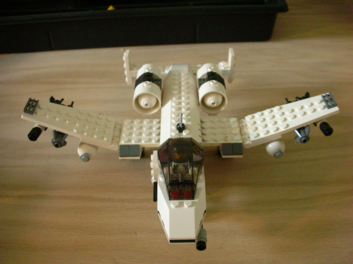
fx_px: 357
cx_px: 176
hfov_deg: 52.6
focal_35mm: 35
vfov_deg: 40.7
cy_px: 132
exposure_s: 1/47.7
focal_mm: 5.8
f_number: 3
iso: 400
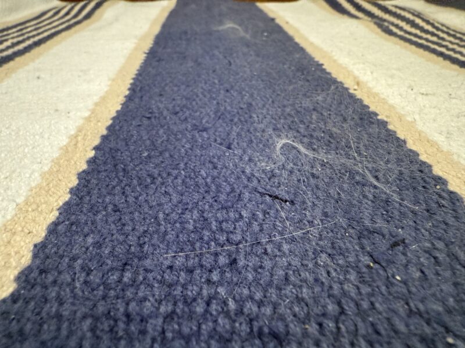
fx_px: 322
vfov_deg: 56.8
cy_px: 174
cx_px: 232
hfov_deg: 71.6
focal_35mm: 24
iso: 1000
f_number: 2.2
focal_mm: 2.22
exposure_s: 1/48
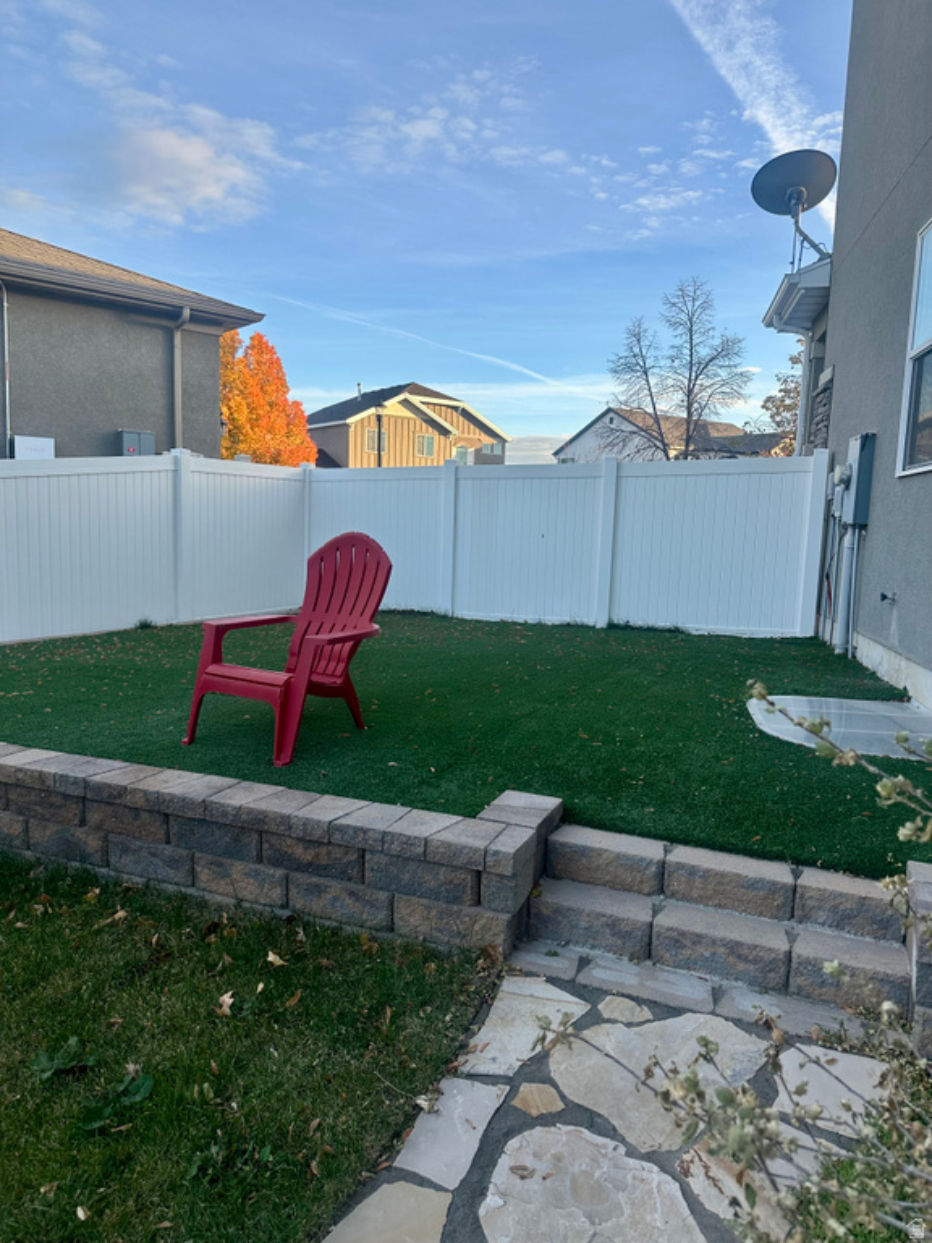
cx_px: 466
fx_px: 862
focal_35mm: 24
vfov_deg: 71.6
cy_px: 622
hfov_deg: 56.8
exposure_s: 1/1050
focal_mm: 6.86
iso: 80
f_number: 1.78
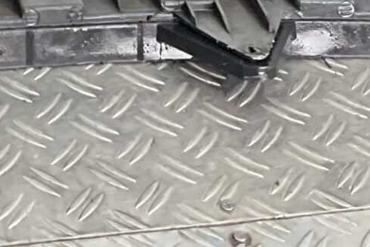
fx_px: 1634
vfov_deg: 7.9
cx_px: -44
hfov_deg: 12.7
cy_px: -362
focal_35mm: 159
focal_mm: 3
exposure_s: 1/120
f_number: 1.8
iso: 25
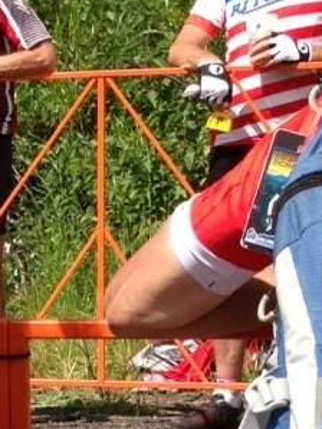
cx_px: -288
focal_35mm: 177
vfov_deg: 11.1
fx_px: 2192
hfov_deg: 8.1
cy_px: 400
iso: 50
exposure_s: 1/1178
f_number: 2.4
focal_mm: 4.13
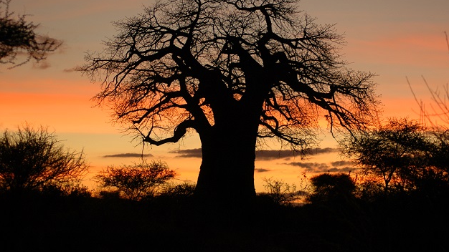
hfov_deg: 19.3
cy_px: 120
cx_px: 226
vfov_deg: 10.9
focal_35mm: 111
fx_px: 1321
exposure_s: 1/100
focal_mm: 70
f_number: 4
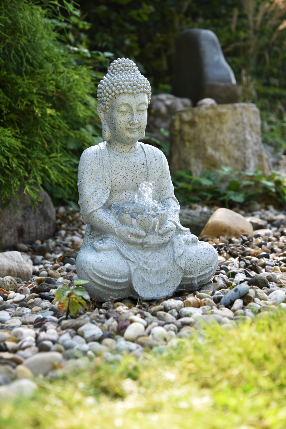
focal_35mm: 55
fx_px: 655
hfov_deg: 24.6
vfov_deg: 36.2
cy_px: 214
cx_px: 143
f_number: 4.2
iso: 80
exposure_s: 1/80
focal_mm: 55
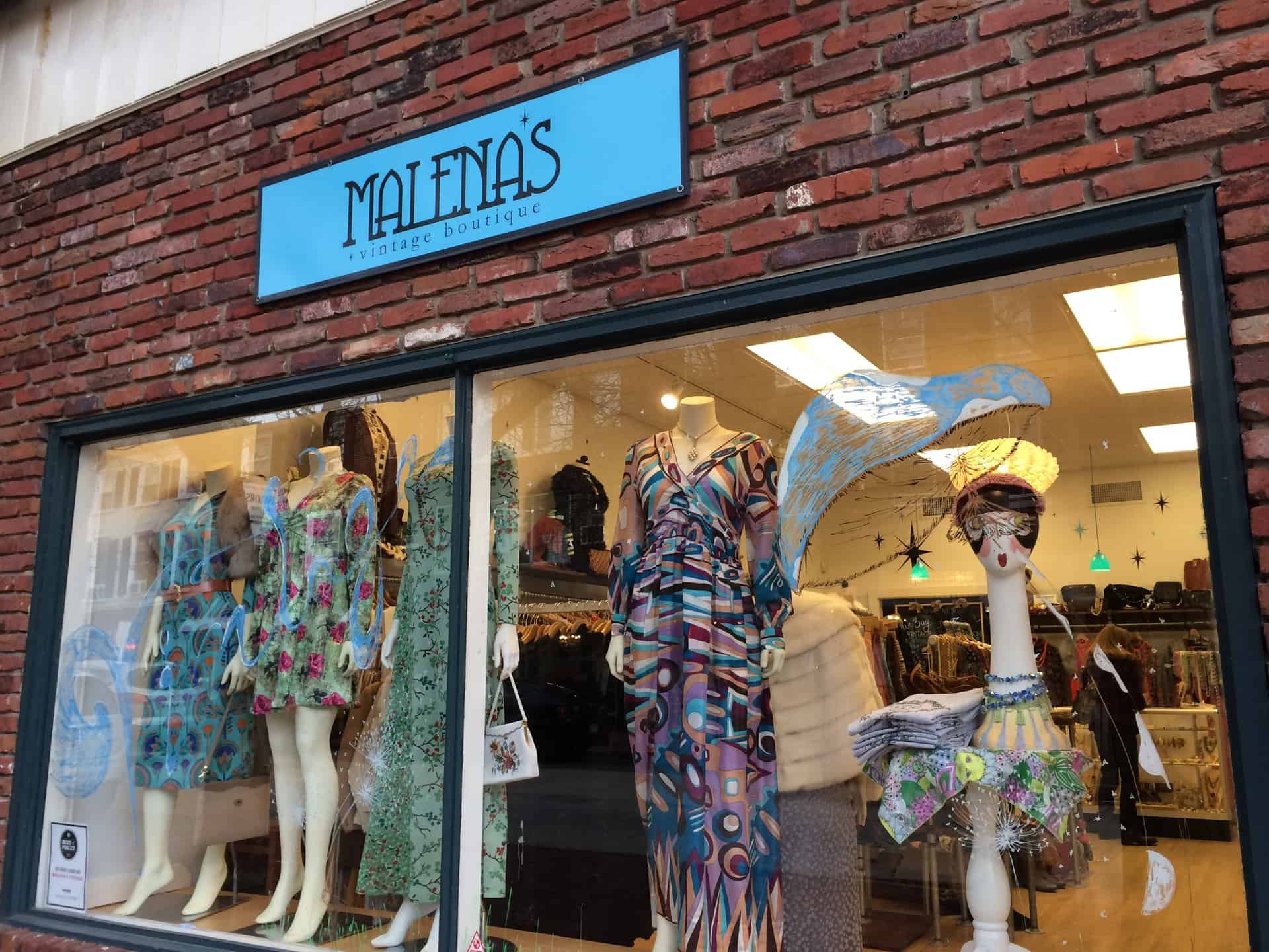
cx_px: 634
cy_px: 476
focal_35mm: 29
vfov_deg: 48.2
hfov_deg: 61.7
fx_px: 1063
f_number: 2.2
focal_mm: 4.15
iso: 40
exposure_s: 1/40
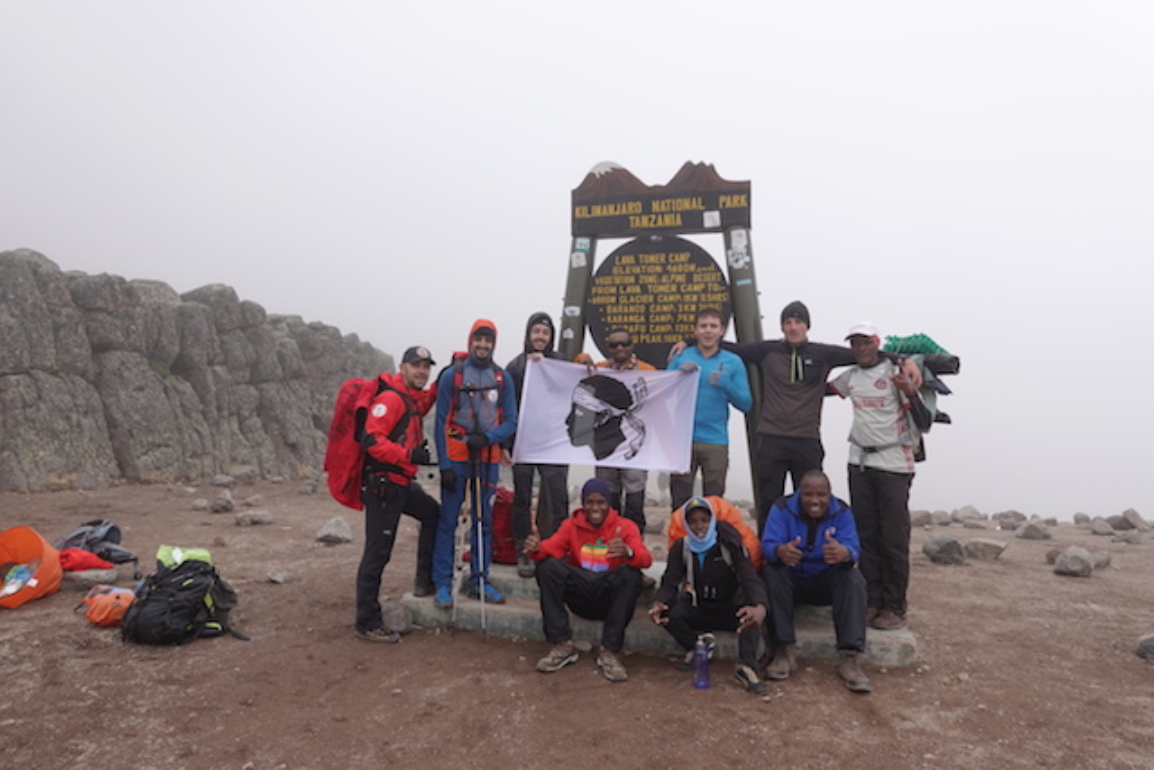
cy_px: 385
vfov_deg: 53.2
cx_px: 577
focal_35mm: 24
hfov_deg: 73.7
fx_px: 769
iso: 100
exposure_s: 1/400
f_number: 4
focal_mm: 9
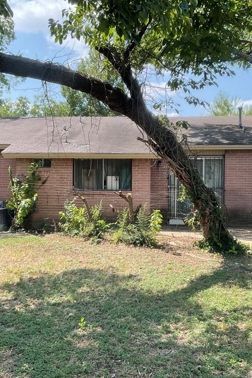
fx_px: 430
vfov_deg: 47.4
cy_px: 187
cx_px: 125
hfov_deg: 32.6
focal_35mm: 41
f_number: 1.8
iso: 16
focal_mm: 3
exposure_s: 1/691
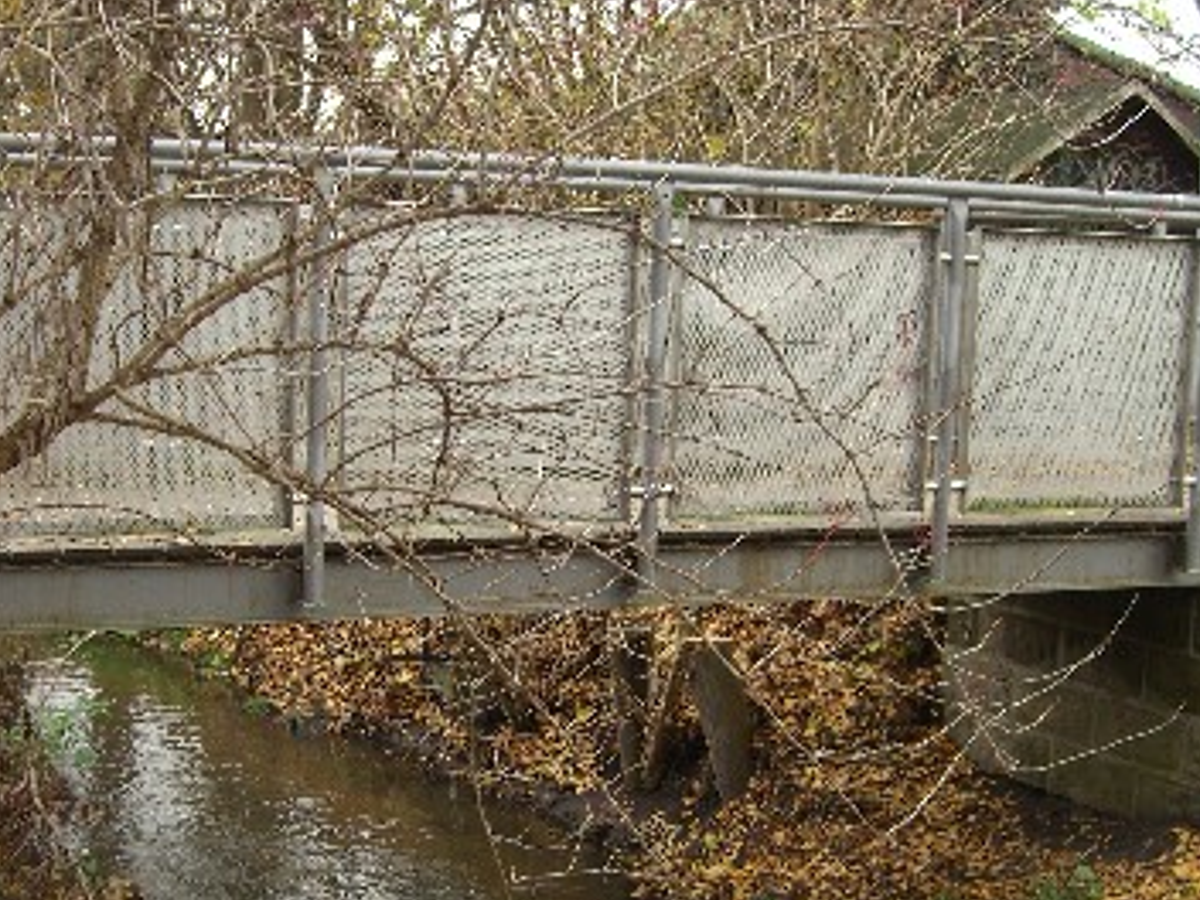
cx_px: 469
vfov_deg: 23.2
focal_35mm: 63
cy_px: 612
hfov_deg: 30.6
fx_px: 2184
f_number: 2.8
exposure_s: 1/60
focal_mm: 7.9
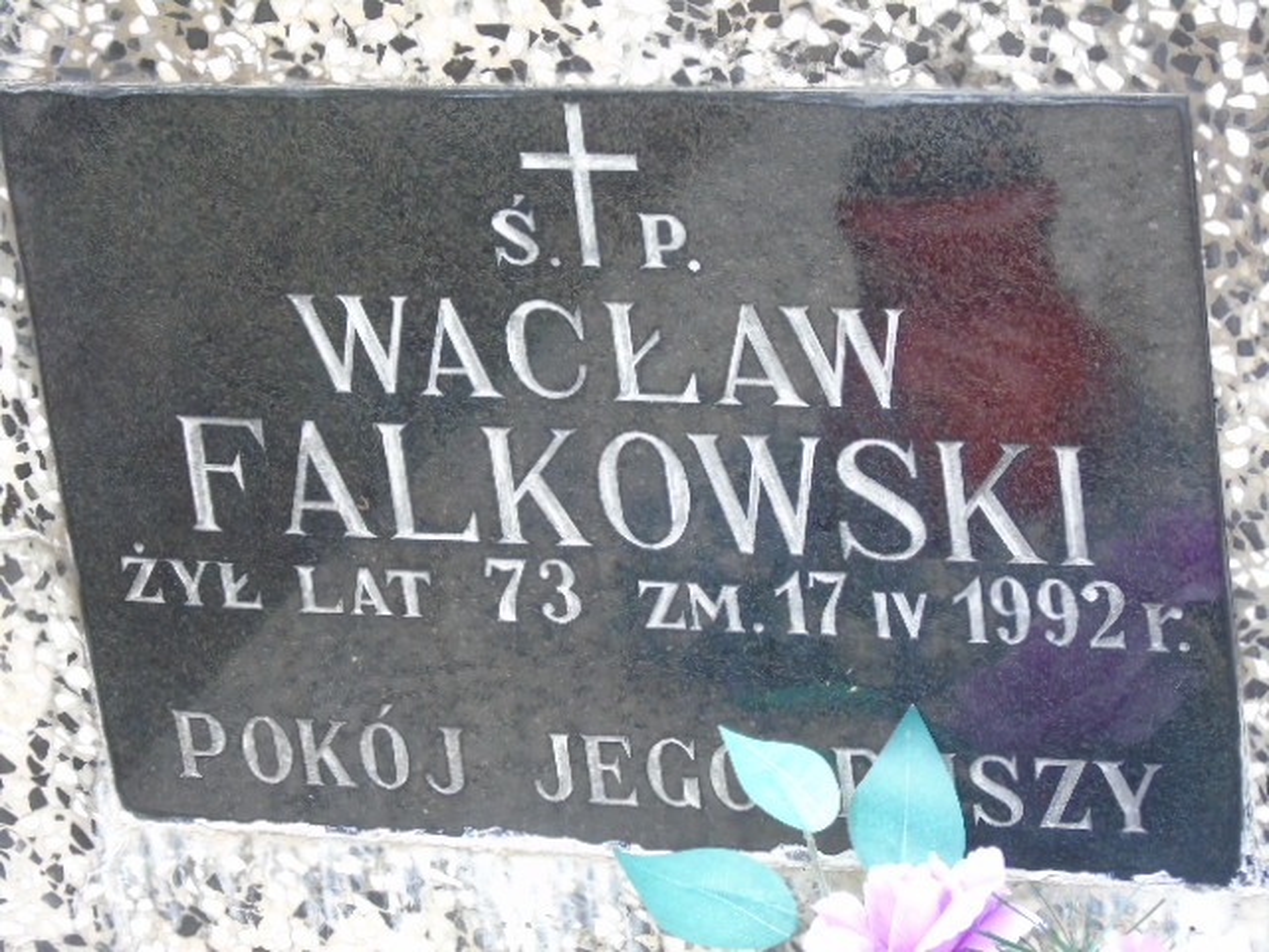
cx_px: 634
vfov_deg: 9.2
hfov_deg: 12.2
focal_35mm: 162
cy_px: 476
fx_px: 5939
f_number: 4.9
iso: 400
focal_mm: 29
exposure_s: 1/60
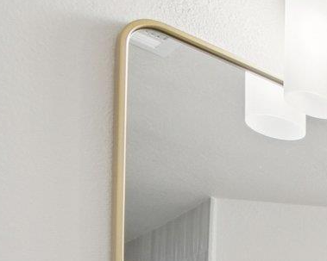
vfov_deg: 15.9
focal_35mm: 76
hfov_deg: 14.6
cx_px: 802
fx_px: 735
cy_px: 516
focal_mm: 10
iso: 400
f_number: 8
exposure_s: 1/13
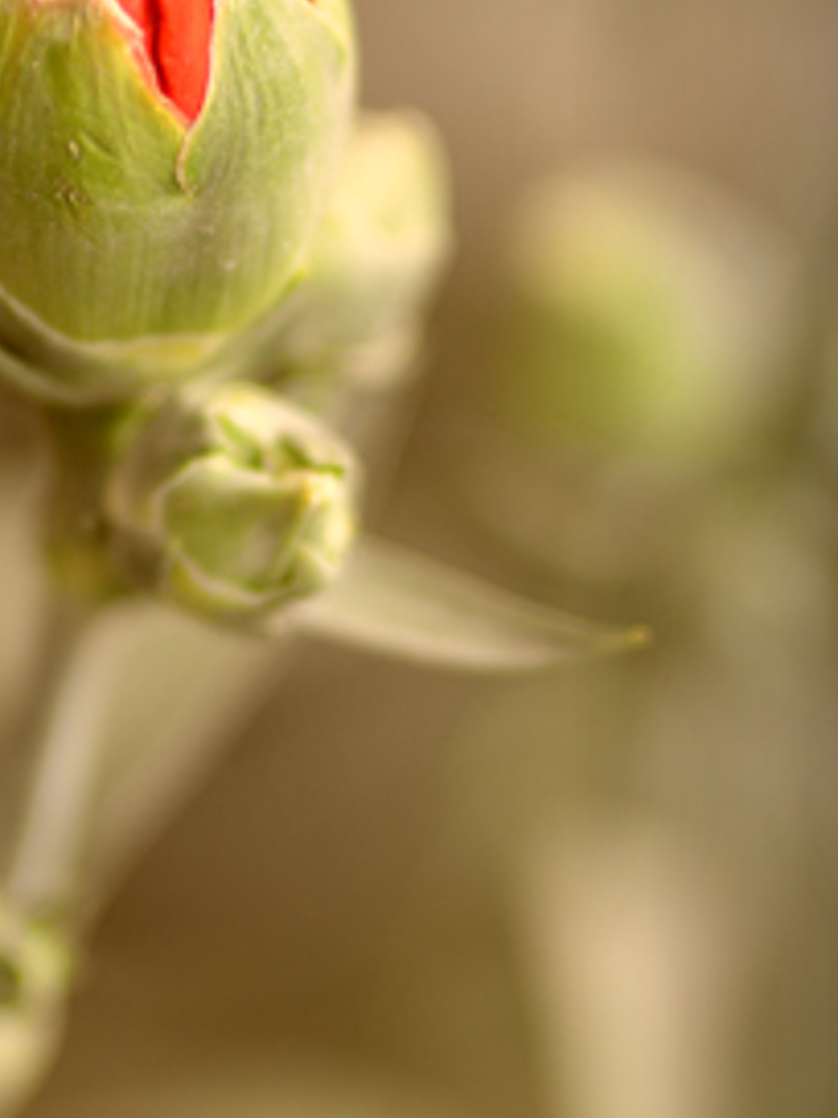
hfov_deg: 7.1
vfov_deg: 9.5
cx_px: 181
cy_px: 855
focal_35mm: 208
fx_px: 6714
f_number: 1.4
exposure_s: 1/60
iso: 100
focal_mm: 50
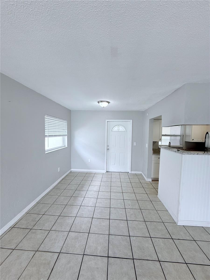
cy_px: 140
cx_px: 105
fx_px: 113
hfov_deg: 85.7
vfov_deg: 102.1
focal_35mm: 14
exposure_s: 1/120
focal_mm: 2.22
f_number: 2.2
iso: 100
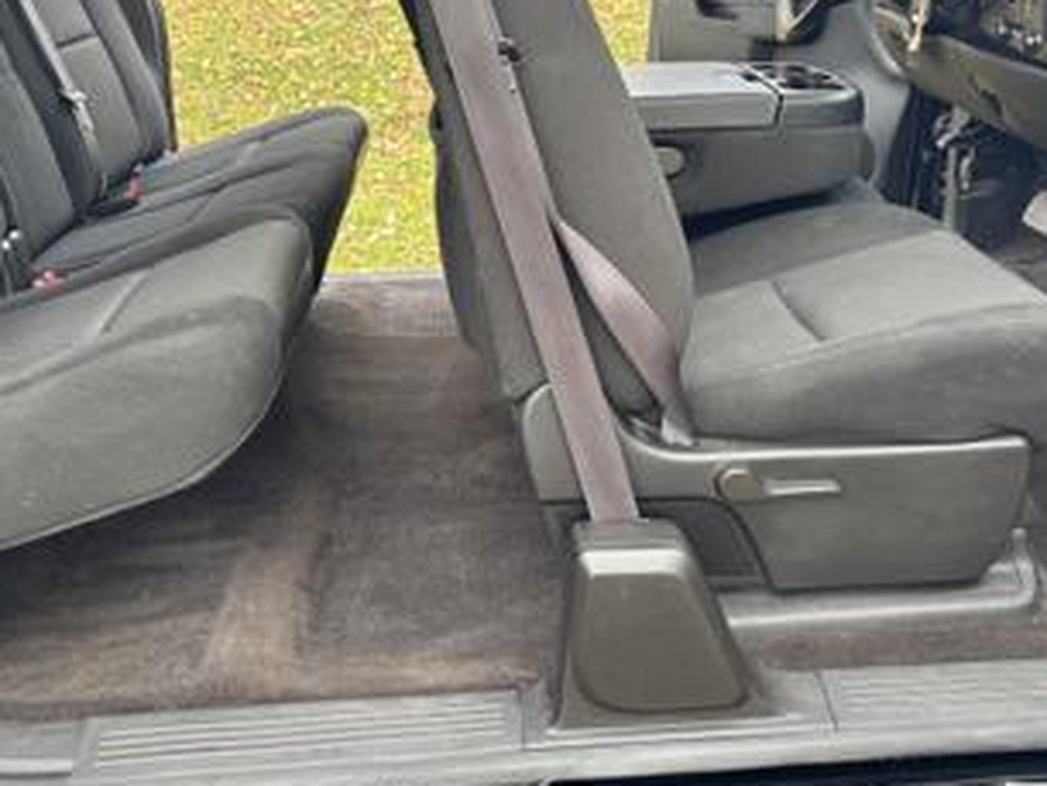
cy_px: 244
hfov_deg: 43.8
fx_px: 1301
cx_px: 580
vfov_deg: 33.2
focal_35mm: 43
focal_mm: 5.96
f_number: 1.6
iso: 64
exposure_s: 1/121
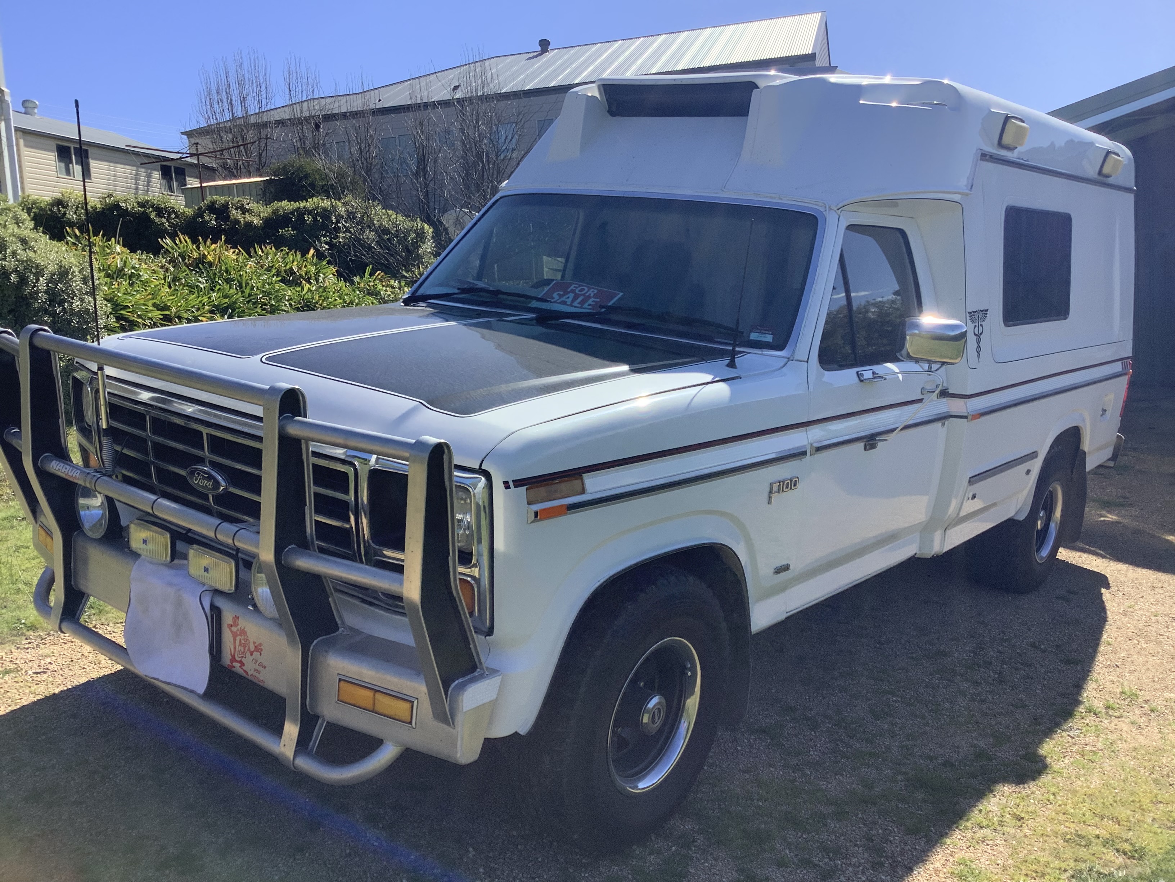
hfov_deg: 58.4
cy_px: 441
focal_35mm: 31
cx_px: 588
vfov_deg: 45.4
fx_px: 1052
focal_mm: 3.3
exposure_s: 1/959
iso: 25
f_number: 2.4
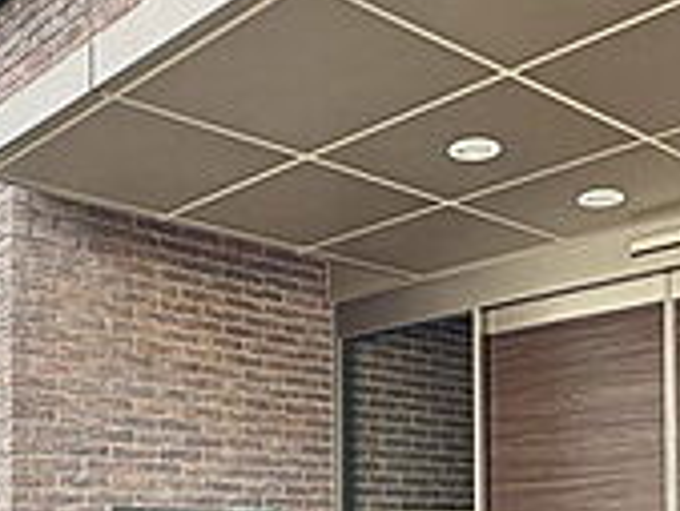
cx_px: 330
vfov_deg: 26.1
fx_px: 1042
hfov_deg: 36.1
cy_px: 515
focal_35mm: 53
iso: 40
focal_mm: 2.22
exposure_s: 1/99
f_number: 2.2
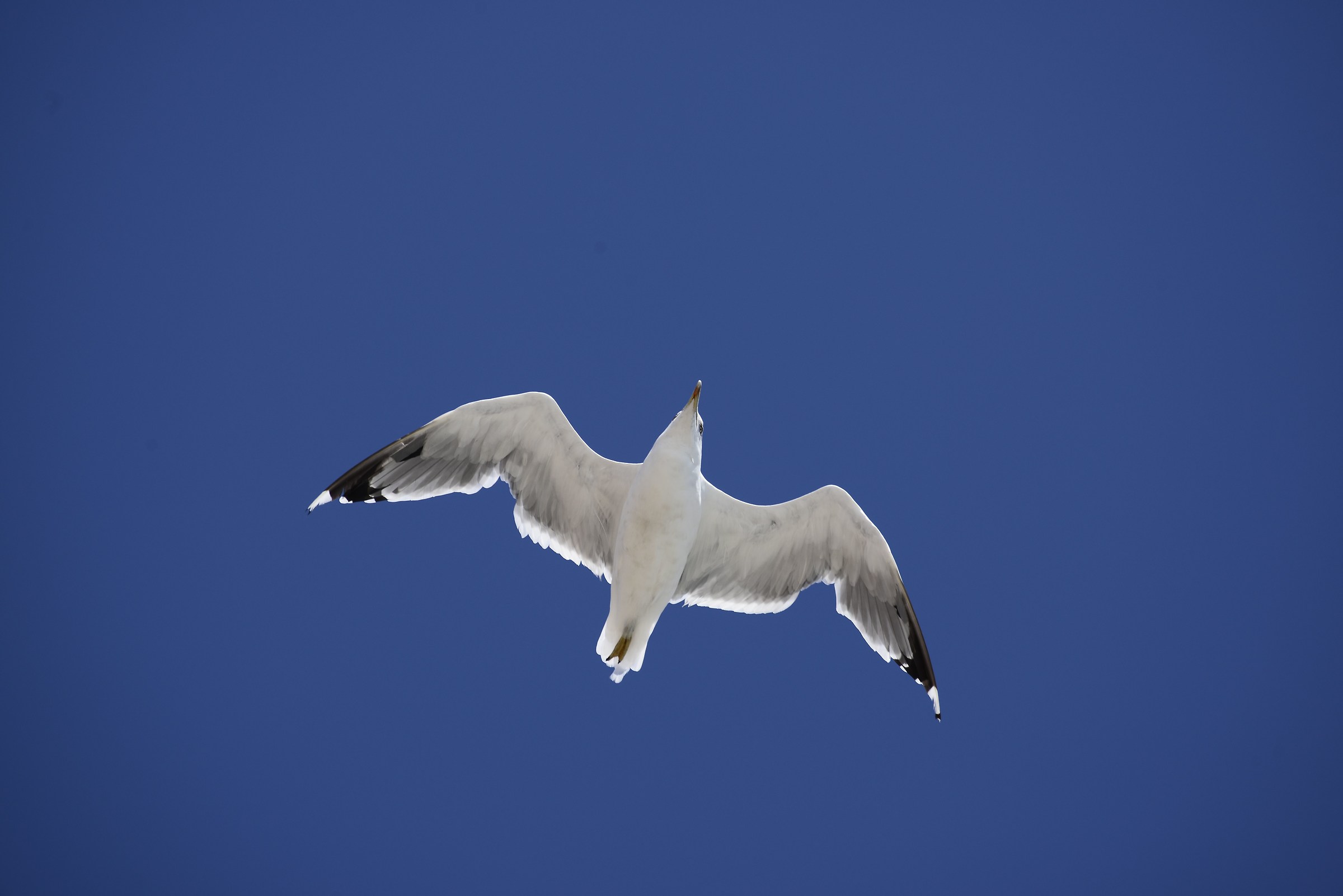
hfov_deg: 6.9
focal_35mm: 300
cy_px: 448
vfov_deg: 4.6
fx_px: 11193
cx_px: 672
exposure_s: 1/400
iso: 100
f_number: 10
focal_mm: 300
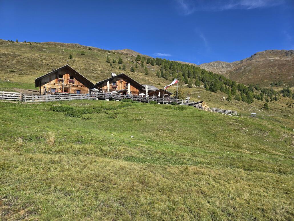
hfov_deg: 73.9
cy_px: 110
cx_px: 147
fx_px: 195
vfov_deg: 58.9
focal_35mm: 23
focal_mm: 6.3
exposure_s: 1/829
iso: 12
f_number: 1.7
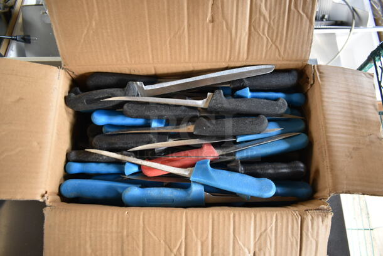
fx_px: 288
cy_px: 128
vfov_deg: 48.0
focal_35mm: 27
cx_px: 192
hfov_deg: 67.3
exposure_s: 1/30
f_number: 3.5
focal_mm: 18
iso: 360
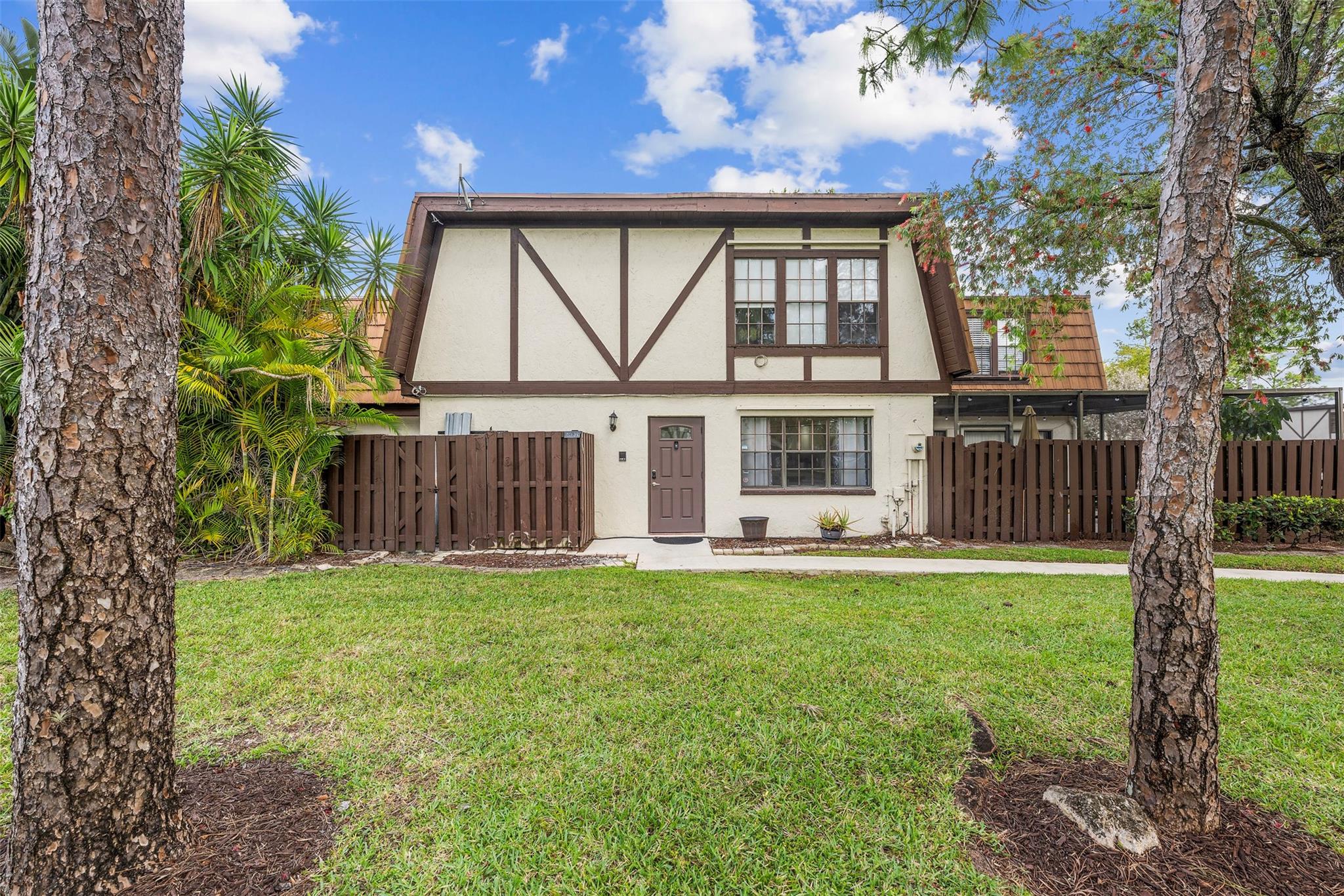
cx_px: 672
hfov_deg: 104.3
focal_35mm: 14
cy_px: 448
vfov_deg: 81.2
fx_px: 523
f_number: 8
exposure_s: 1/20
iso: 64
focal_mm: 14
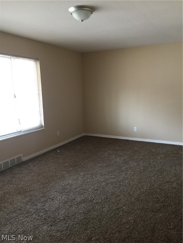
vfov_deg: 61.7
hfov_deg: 48.2
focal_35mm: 29
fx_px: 204
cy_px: 122
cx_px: 92
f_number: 2.2
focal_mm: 4.15
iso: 50
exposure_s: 1/15
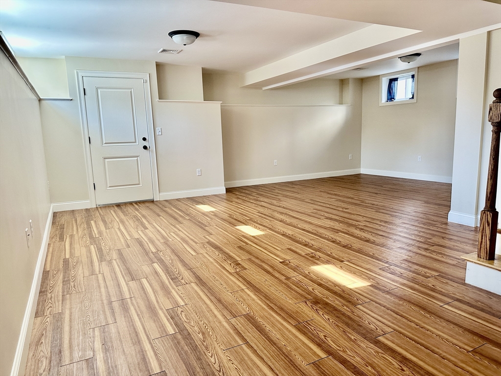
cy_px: 188
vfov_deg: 56.8
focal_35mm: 24
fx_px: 347
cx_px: 250
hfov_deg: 71.6
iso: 200
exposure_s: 1/121
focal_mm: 6.86
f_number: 1.78
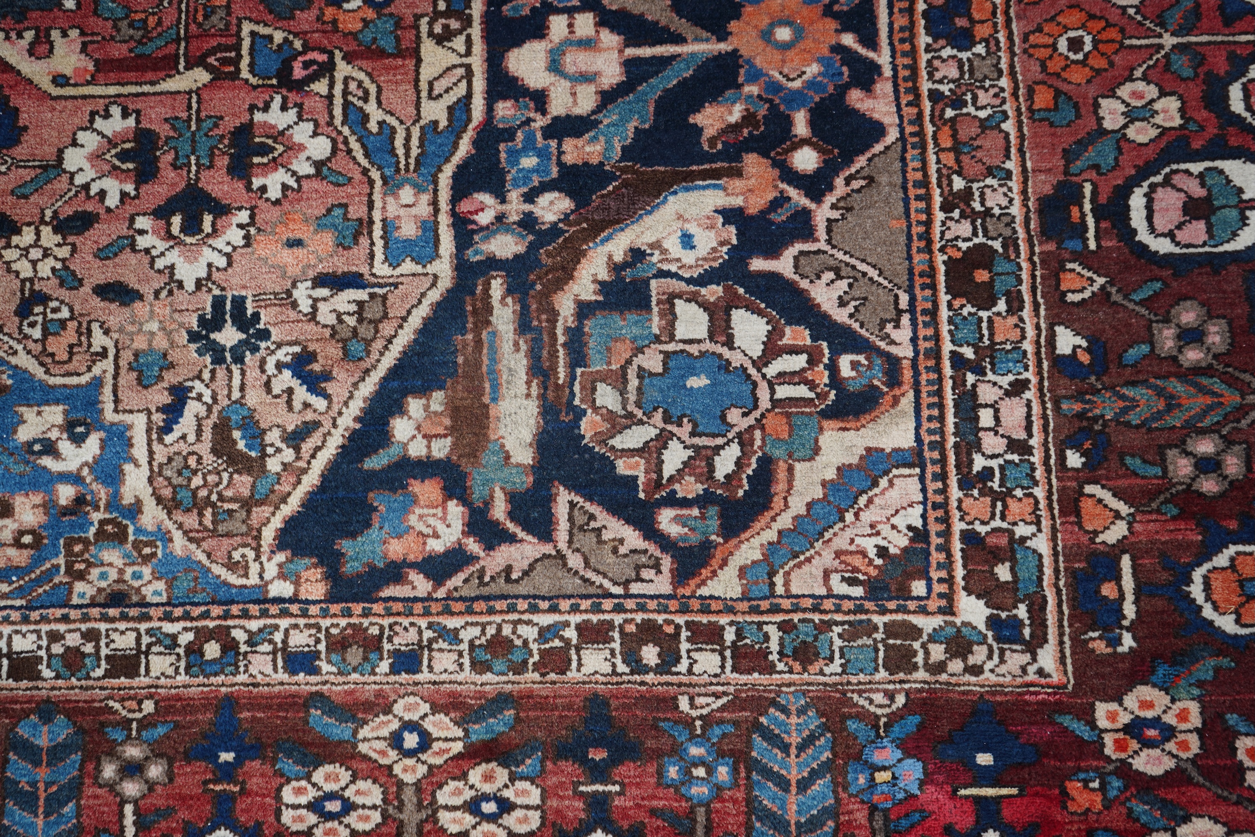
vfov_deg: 38.9
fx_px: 1185
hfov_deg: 55.8
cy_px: 418
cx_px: 628
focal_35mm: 34
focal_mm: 34
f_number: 5.6
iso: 160
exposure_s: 1/80
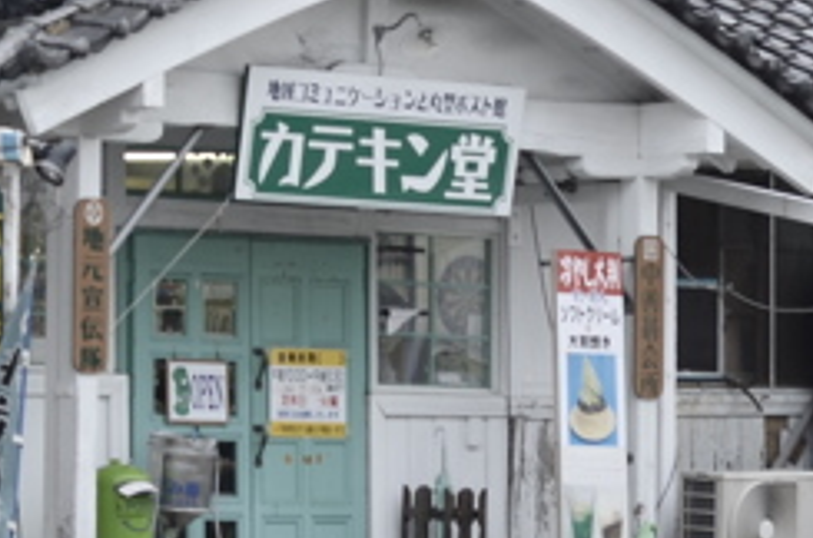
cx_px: -186
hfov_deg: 6.5
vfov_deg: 4.3
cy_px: -153
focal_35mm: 314
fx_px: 7073
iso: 160
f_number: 5.6
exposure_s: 1/50
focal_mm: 50
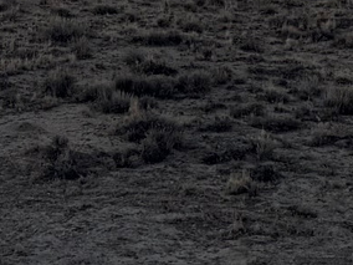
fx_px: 1764
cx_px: -78
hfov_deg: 11.2
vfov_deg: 7.9
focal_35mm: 173
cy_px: -407
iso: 80
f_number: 1.78
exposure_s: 1/1230
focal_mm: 6.76
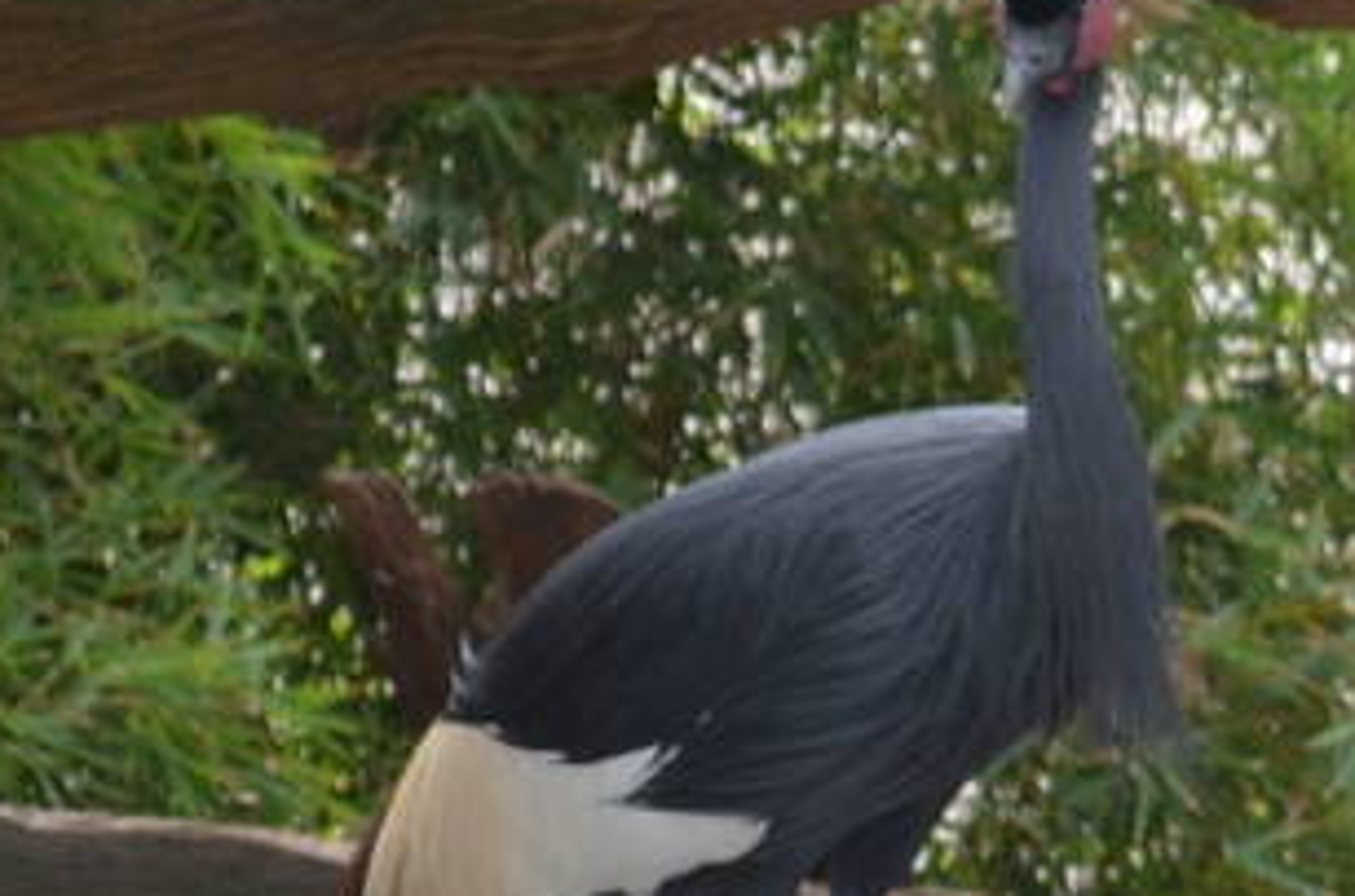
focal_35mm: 431
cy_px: 1284
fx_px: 16166
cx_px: 1253
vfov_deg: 3.2
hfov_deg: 4.8
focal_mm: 55
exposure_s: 1/125
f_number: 5.6
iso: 400
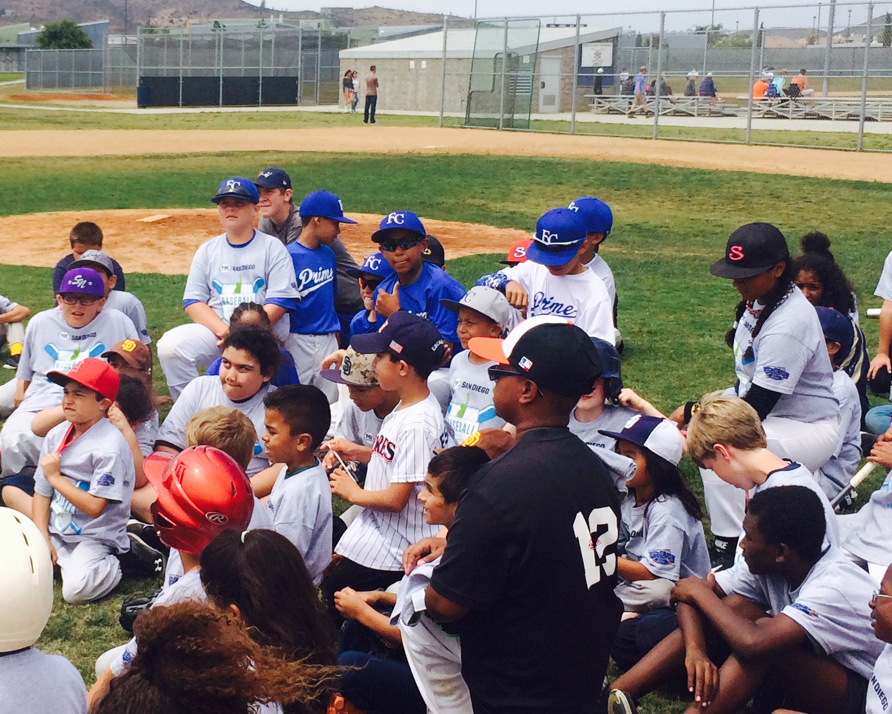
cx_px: 288
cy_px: 255
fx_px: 1637
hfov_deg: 30.2
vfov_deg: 24.5
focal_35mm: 62
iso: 32
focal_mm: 4.15
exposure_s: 1/2740
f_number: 2.2
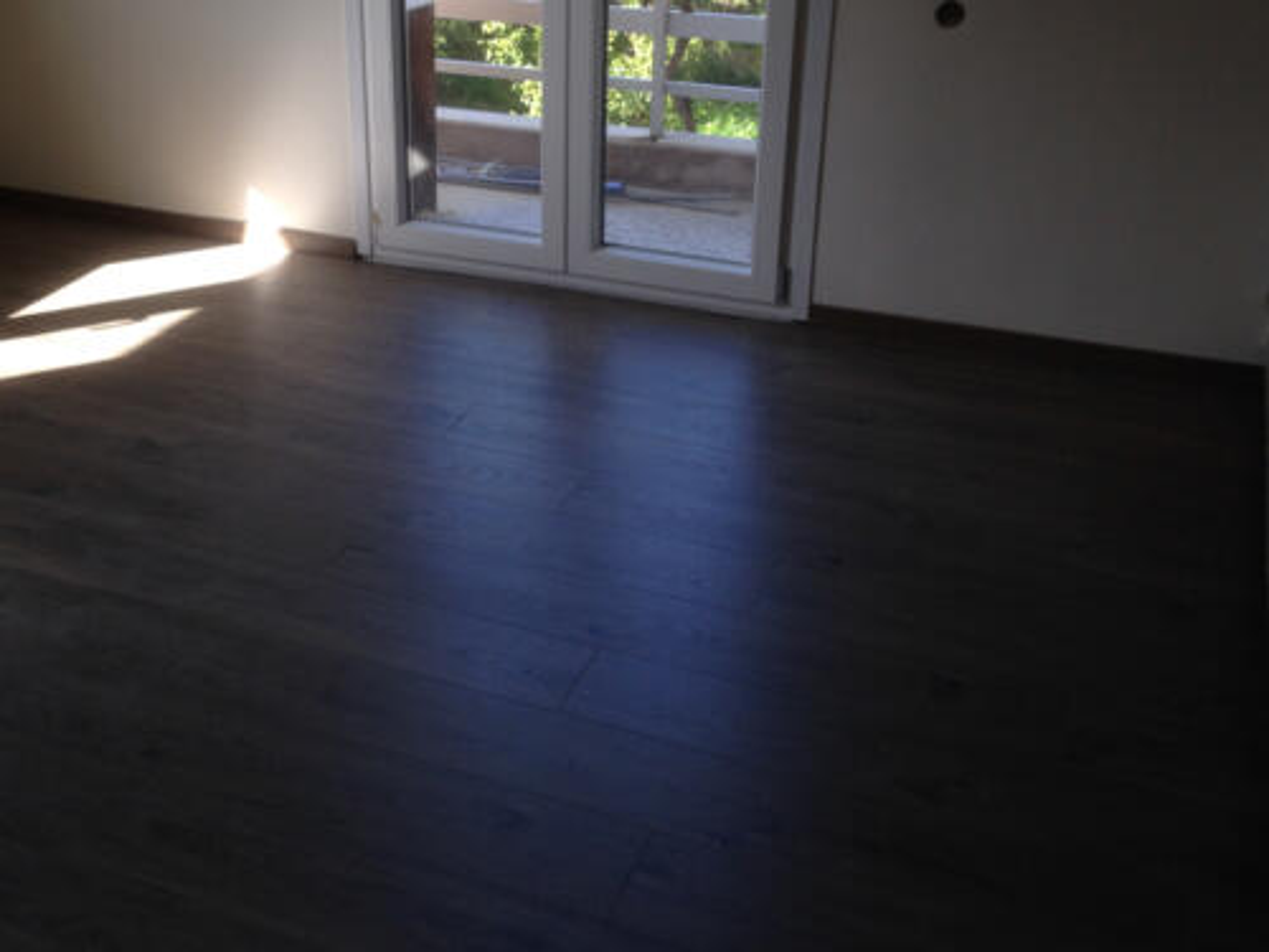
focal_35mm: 33
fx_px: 1210
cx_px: 634
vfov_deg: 42.9
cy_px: 476
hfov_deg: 55.4
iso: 50
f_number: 2.4
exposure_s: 1/155
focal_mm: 4.12
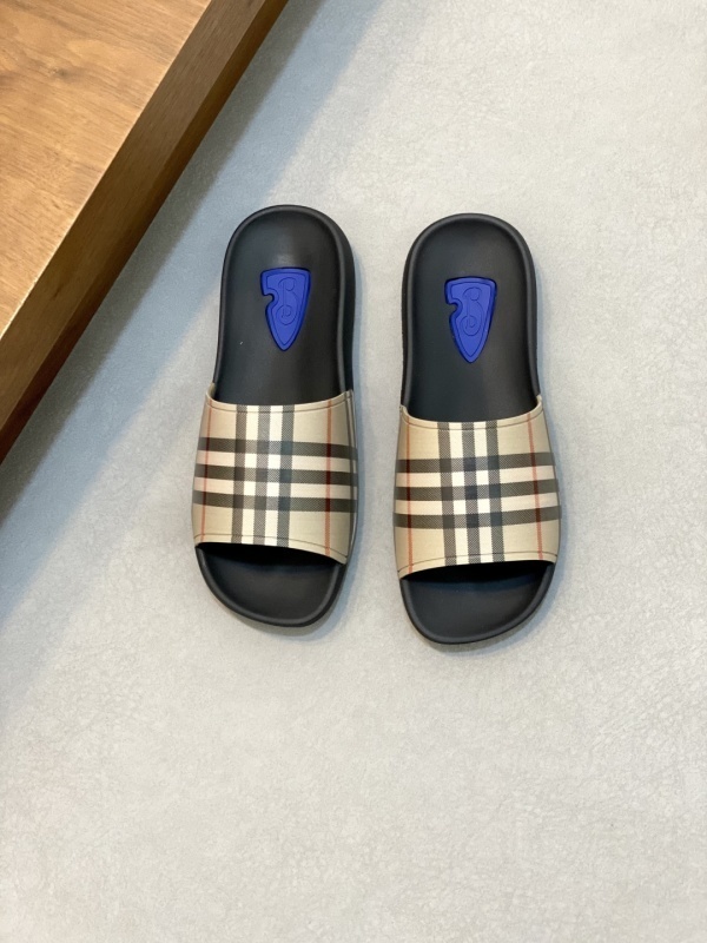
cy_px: 472
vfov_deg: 36.8
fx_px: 1416
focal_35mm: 52
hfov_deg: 28.0
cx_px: 354
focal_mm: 6
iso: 160
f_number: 2
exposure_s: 1/100
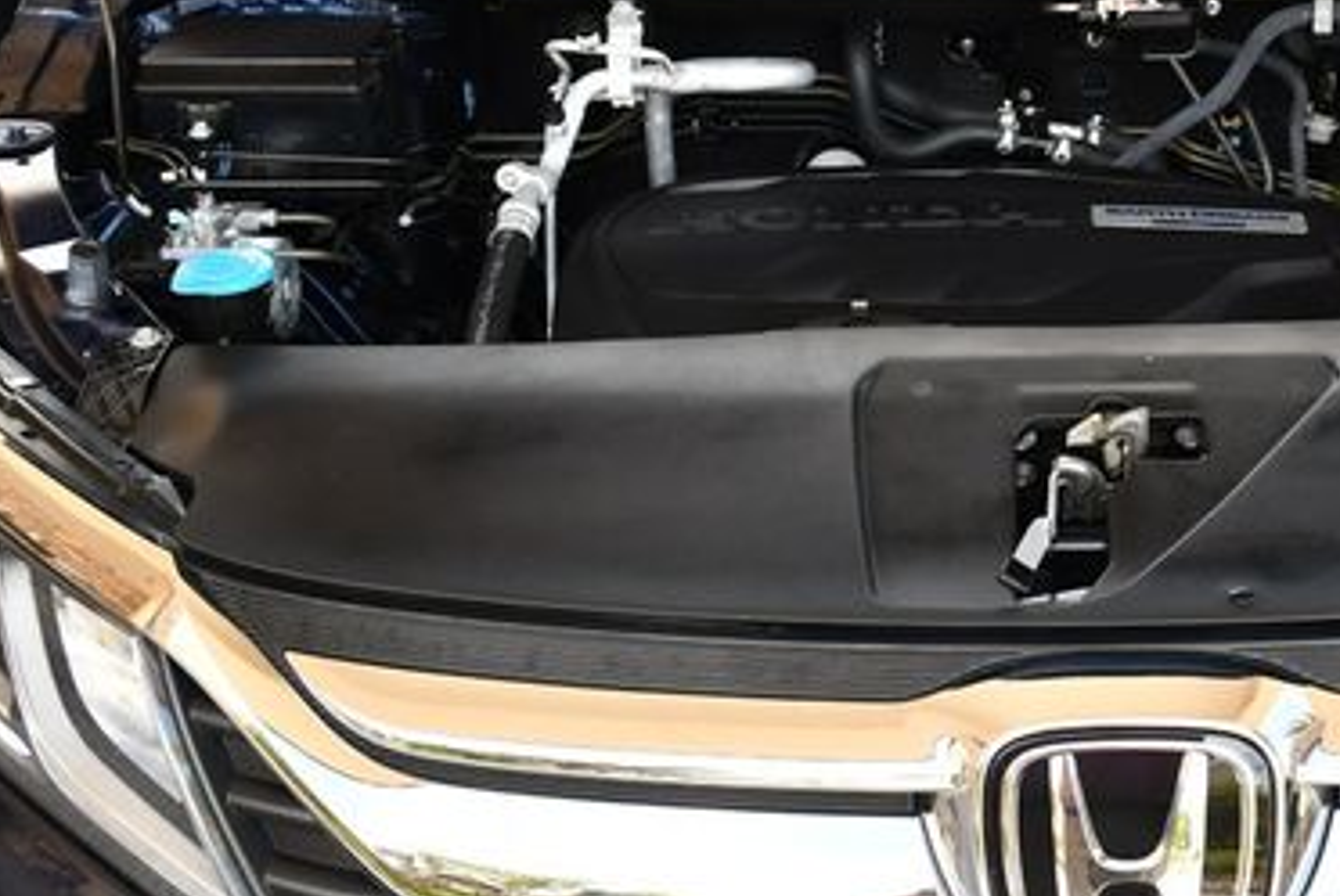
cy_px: 263
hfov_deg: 31.5
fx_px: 2310
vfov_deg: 21.8
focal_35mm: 62
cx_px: 1081
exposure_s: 1/250
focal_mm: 18
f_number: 4.5
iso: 400
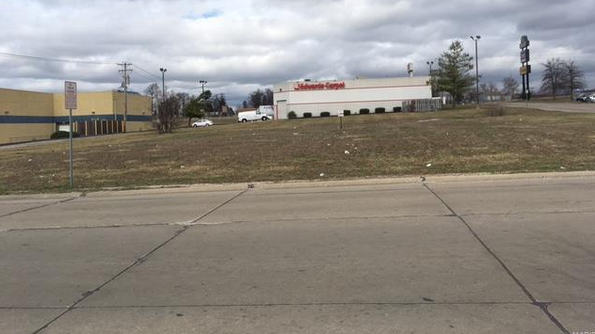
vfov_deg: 36.3
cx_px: 299
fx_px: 505
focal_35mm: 32
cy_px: 116
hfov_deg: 61.0
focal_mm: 4.15
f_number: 2.2
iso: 25
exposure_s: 1/2481
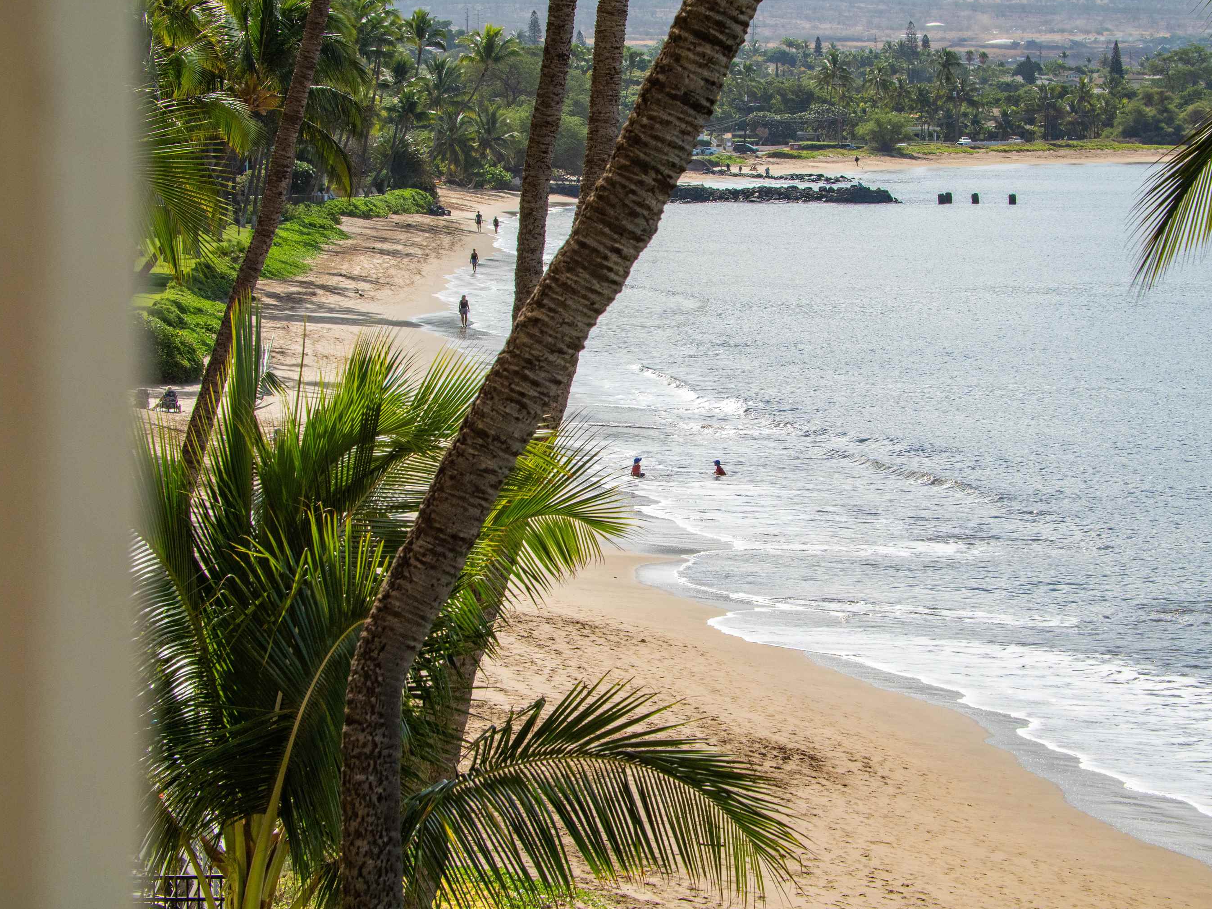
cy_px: 428
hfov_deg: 12.9
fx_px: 5357
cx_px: 688
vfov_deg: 9.7
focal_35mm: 153
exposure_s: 1/640
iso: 500
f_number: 8
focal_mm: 67
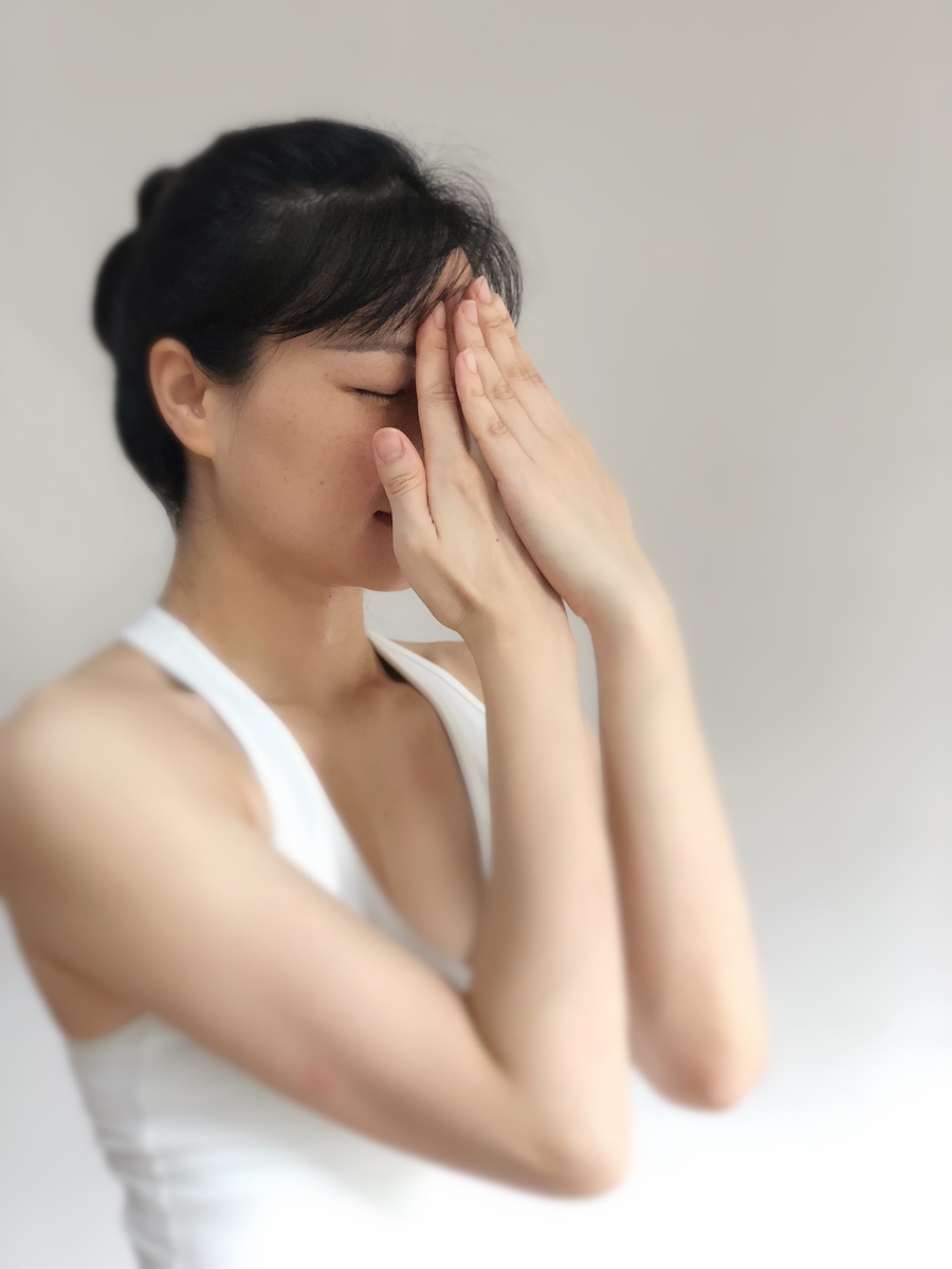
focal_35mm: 52
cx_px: 476
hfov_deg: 28.0
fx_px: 1907
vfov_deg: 36.8
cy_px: 634
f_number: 2.4
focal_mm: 6
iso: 125
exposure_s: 1/25
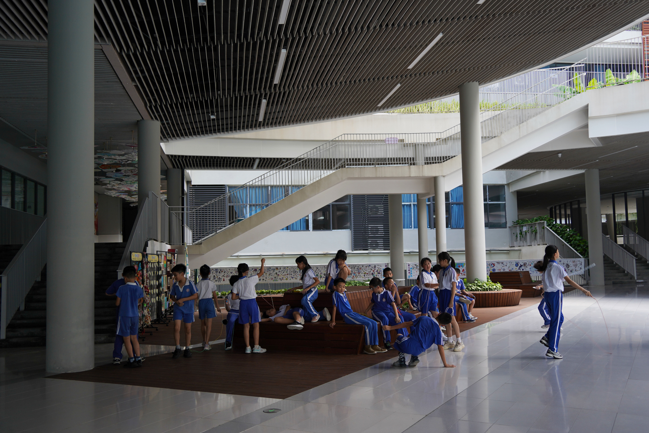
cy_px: 216
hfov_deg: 57.2
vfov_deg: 40.0
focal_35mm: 33
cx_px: 324
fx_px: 595
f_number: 3.2
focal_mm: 33
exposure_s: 1/400
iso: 100
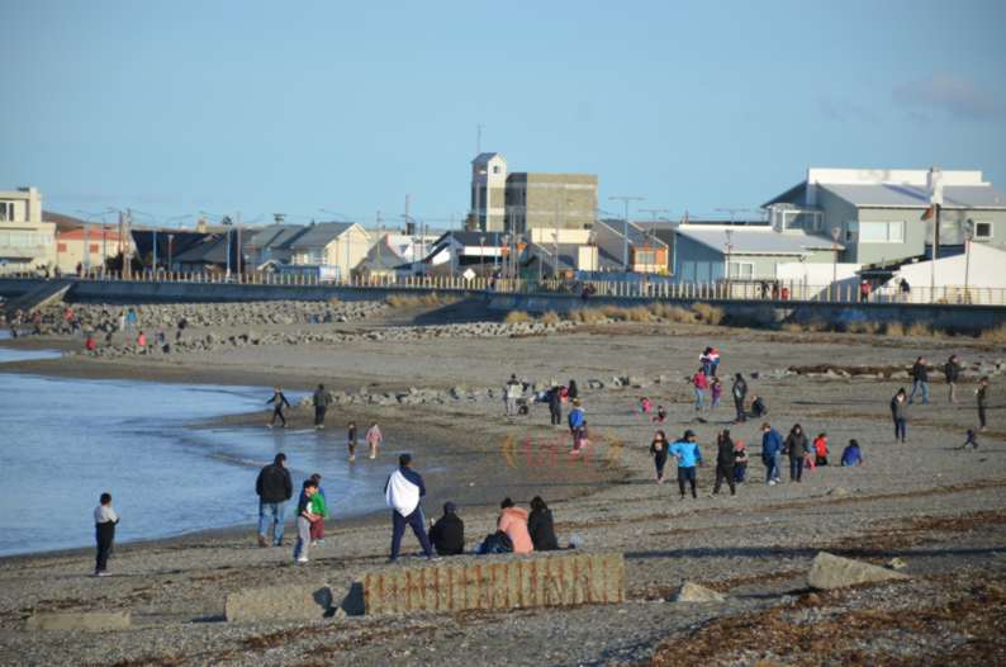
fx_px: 5857
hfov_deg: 9.8
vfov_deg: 6.5
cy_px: 334
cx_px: 503
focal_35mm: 210
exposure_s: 1/800
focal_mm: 140
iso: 200
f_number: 7.1
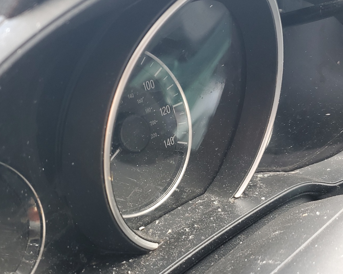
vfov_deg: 37.9
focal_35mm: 39
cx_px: 169
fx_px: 396
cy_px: 179
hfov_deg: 46.8
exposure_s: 1/60.2
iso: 56
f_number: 1.5
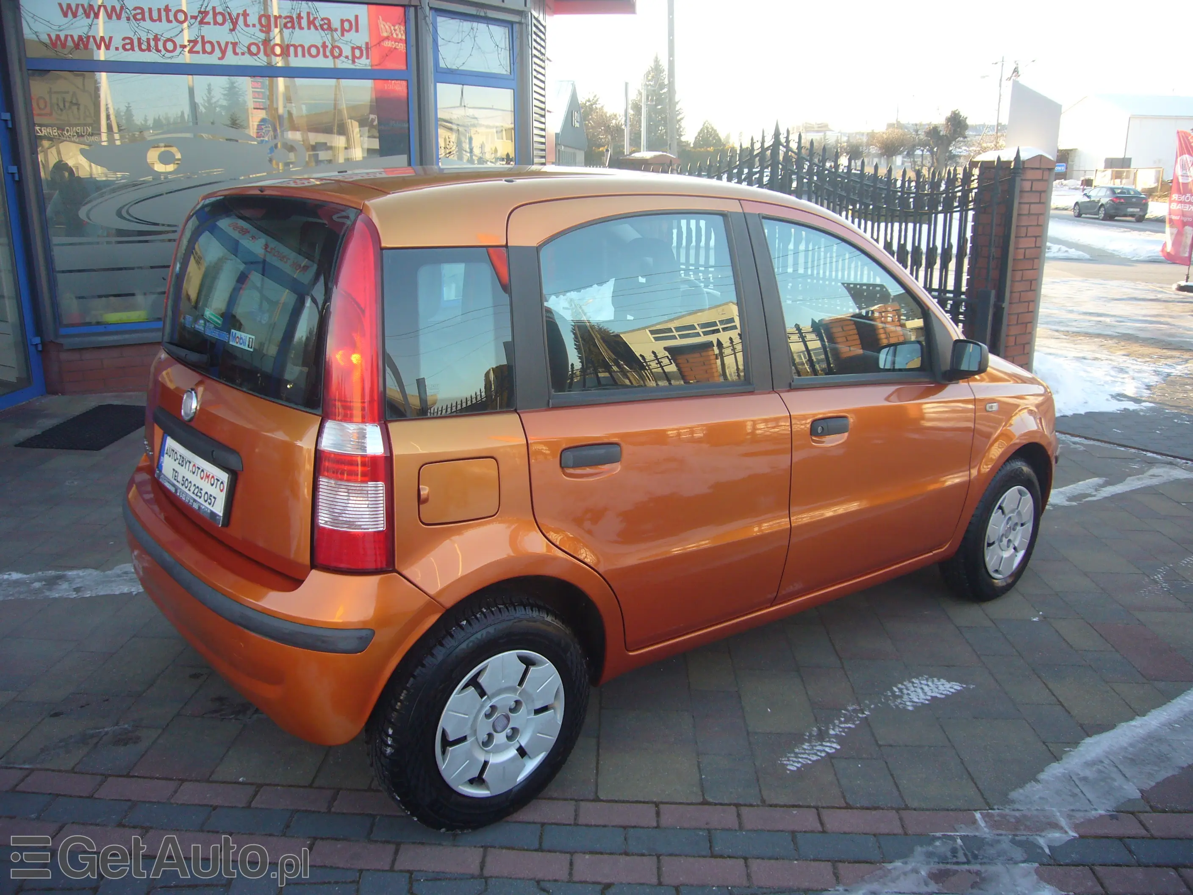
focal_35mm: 28
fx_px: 965
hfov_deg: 63.4
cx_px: 596
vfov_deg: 49.7
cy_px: 448
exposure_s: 1/100
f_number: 2.8
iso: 80
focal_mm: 4.6
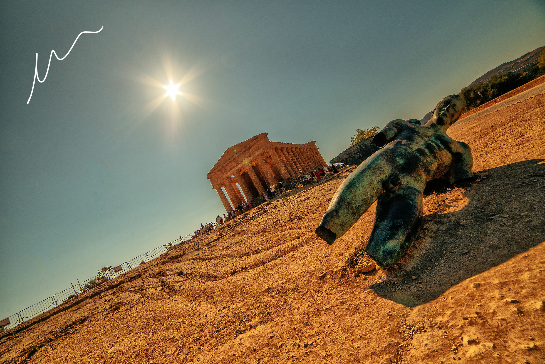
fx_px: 212
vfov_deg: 81.3
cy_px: 182
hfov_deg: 104.2
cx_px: 272
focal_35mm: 14
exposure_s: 1/4000
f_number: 9
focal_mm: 14
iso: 640
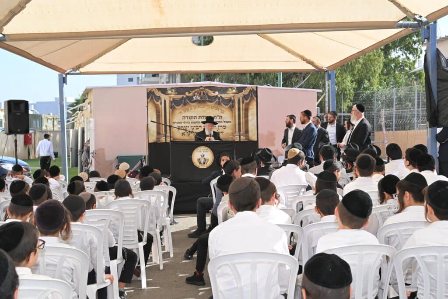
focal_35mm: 52
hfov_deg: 38.2
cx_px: 224
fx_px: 647
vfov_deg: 26.0
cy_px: 150
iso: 100
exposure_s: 1/160
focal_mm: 35
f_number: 7.1
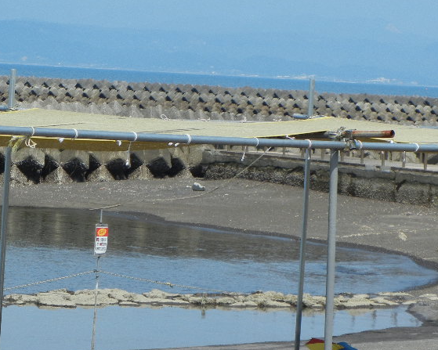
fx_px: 3085
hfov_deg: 8.1
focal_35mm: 238
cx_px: 265
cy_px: 184
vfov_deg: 6.5
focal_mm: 24
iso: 160
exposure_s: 1/966
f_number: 4.6
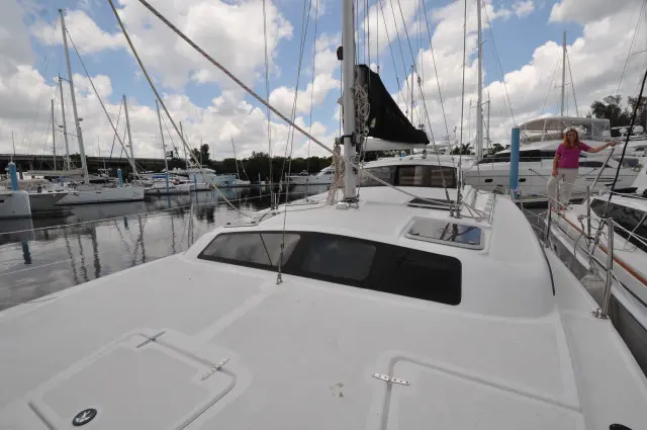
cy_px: 215
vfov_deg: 77.2
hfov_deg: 100.5
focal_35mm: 15
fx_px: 269
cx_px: 324
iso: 200
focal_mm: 10
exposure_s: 1/400
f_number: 10
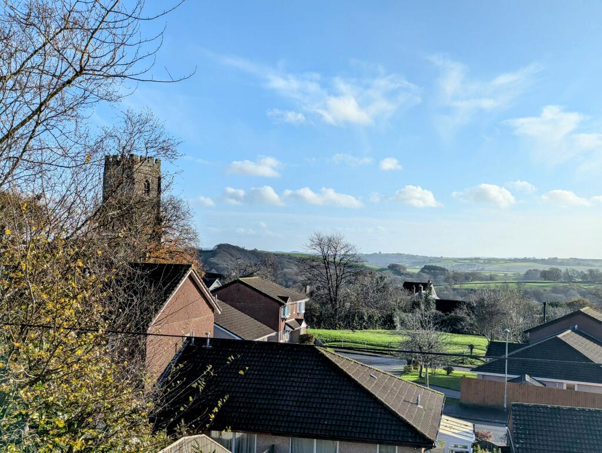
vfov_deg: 30.3
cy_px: 226
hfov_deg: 39.6
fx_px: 836
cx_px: 301
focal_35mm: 48
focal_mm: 6.81
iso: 58
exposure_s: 1/2710
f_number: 1.85
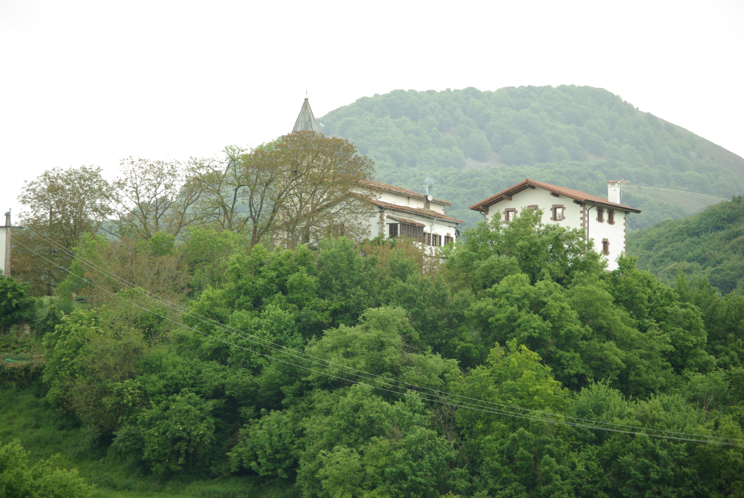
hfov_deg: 9.9
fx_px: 4283
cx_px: 372
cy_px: 249
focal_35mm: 207
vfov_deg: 6.7
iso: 200
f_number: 5.6
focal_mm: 138
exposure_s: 1/125
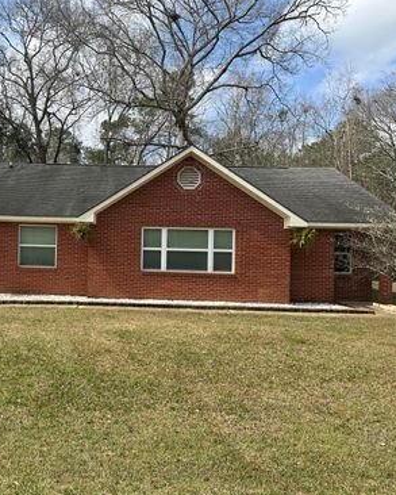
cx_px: 100
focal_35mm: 32
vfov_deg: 55.7
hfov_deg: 44.3
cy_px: 247
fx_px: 469
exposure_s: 1/3356
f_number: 1.78
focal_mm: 6.86
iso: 80
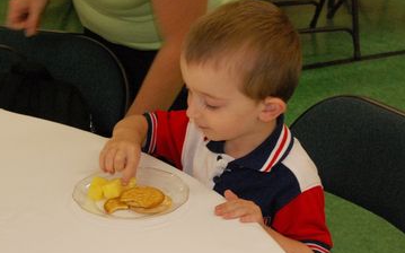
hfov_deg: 22.2
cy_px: 129
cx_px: 217
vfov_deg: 14.0
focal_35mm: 94
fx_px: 1032
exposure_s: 1/25
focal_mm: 55
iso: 1600
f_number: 9
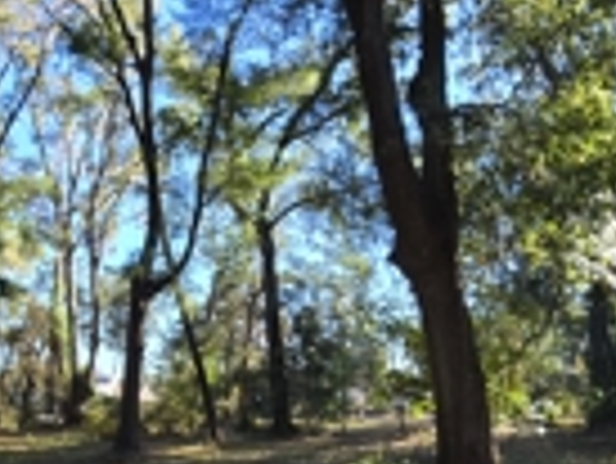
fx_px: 677
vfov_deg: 36.8
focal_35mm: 38
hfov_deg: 48.1
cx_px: 207
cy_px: 356
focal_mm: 2.2
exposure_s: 1/397
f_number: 2.2
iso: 50
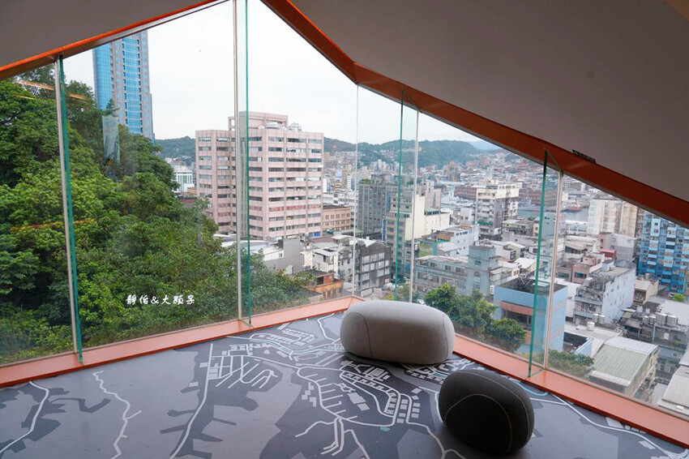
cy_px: 230
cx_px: 344
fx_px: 459
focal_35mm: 24
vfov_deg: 53.1
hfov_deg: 73.8
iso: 320
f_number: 8
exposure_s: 1/160
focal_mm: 24
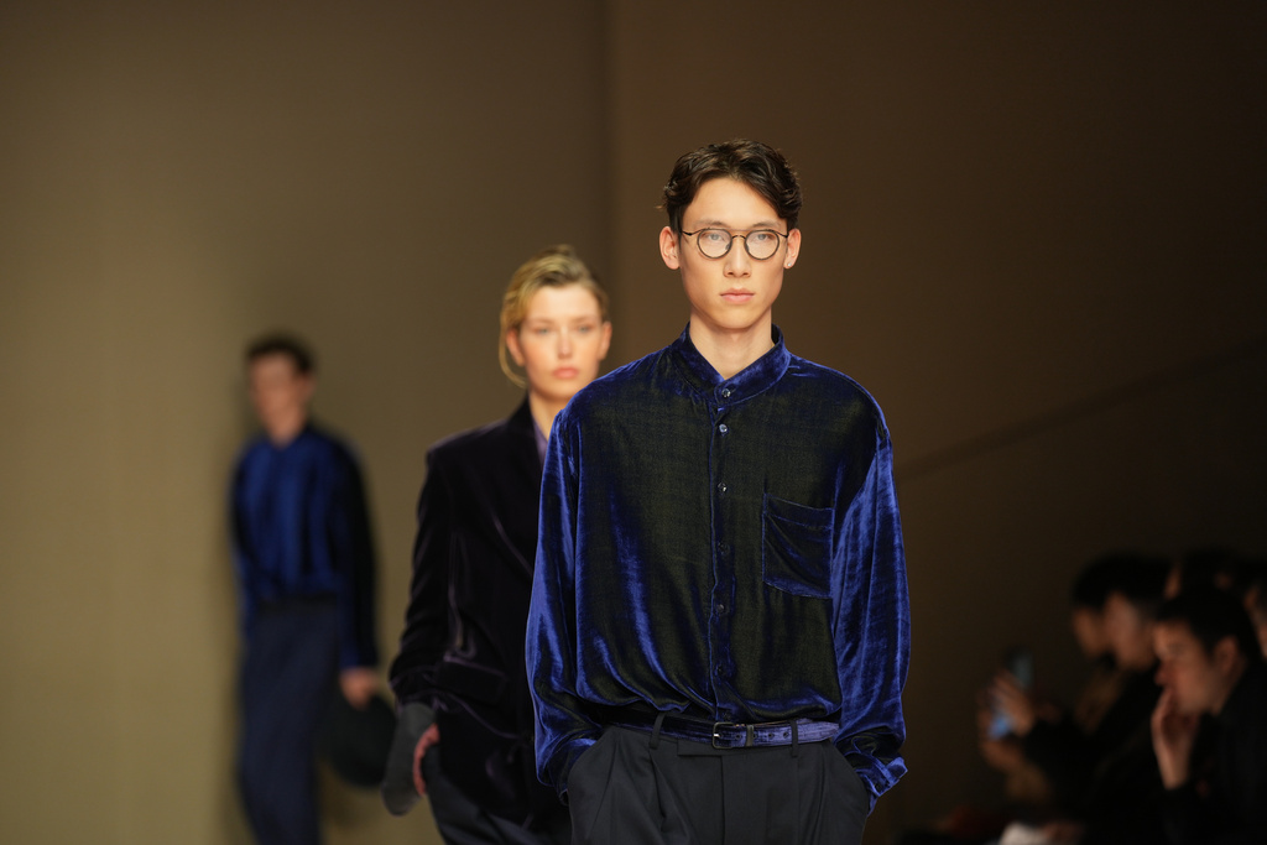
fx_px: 7039
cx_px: 634
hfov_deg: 10.3
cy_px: 422
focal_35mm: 200
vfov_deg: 6.9
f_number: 2.8
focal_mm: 200
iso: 400
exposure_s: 1/400
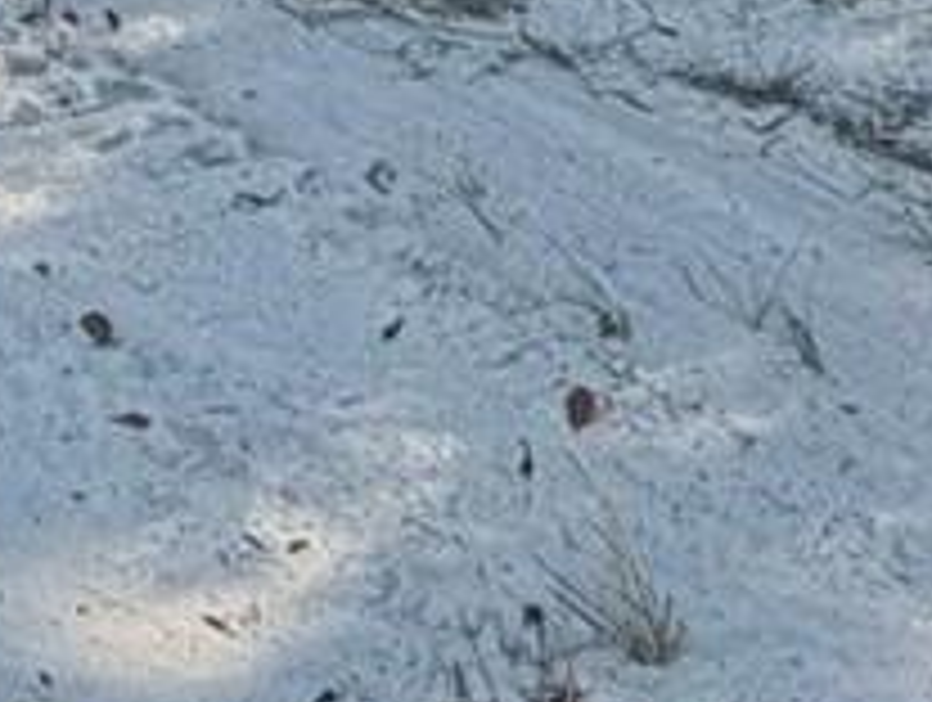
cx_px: 77
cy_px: -1354
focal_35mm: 108
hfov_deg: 17.9
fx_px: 2913
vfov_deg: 10.3
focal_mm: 2.22
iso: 40
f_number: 2.2
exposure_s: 1/177
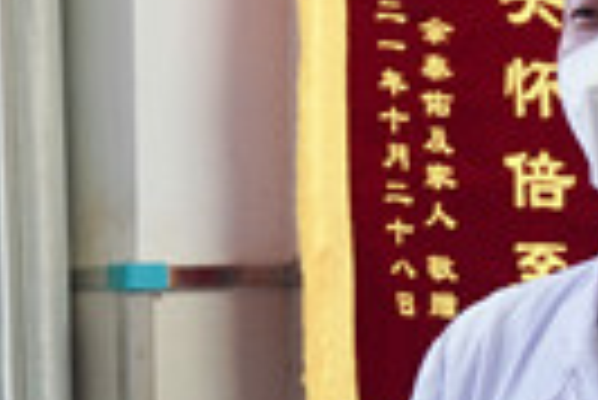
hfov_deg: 15.9
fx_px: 2095
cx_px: 9
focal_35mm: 126
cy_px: 256
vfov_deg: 10.9
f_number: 3.5
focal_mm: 16
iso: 200
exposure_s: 1/30
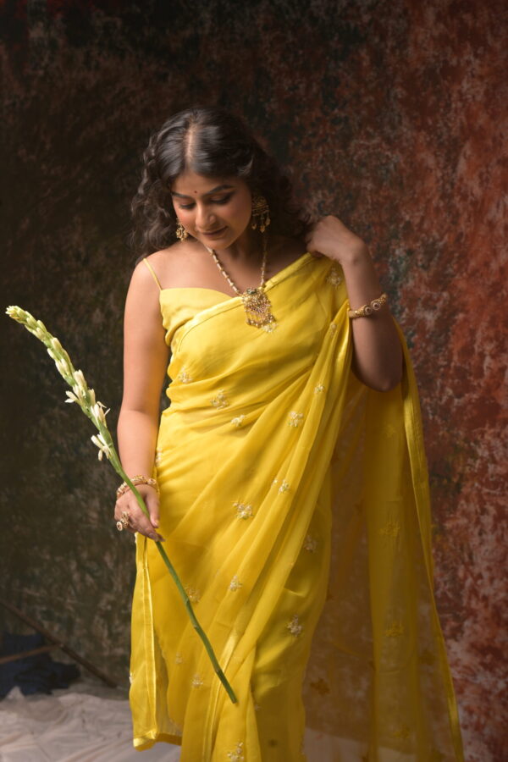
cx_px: 254
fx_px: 1482
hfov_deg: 19.5
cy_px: 381
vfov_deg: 28.8
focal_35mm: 70
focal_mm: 70
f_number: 7.1
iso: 400
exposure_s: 1/500
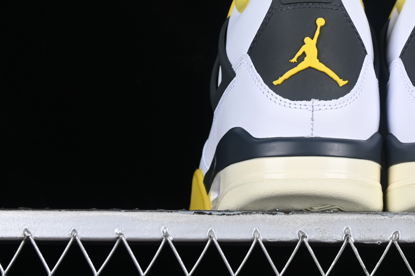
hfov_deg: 14.6
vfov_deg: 9.8
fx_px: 1602
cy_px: 58
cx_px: 380
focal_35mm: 139
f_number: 8
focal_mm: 50
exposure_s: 1/80
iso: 160
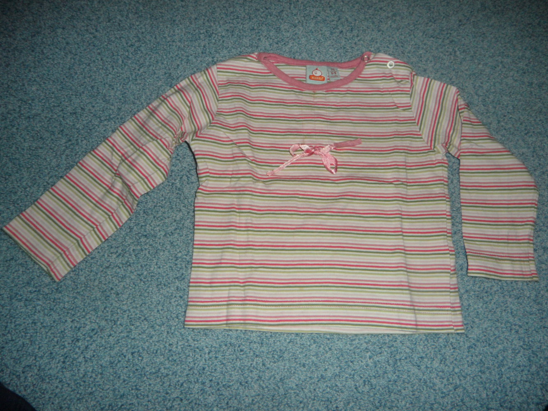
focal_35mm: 24
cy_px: 206
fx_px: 380
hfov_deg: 71.6
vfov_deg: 56.8
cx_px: 274
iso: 100
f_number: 8.2
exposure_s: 1/10
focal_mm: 4.1
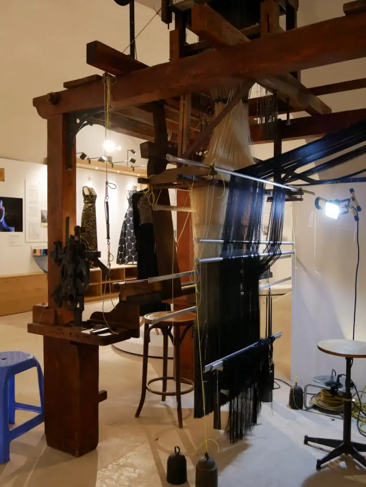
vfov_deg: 59.9
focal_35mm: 30
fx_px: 423
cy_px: 244
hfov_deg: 46.8
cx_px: 183
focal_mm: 15
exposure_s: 1/60
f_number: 3.6
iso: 800
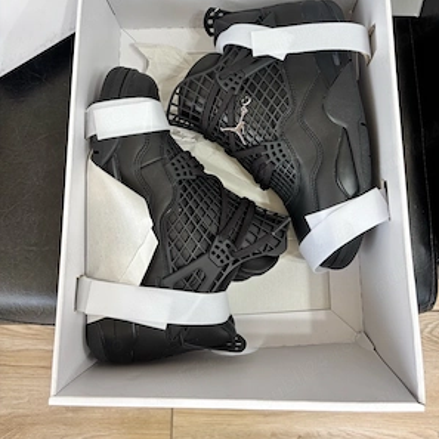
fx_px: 445
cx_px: 220
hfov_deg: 52.5
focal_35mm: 31
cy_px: 161
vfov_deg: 51.9
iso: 125
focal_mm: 5.96
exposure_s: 1/71
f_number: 1.6
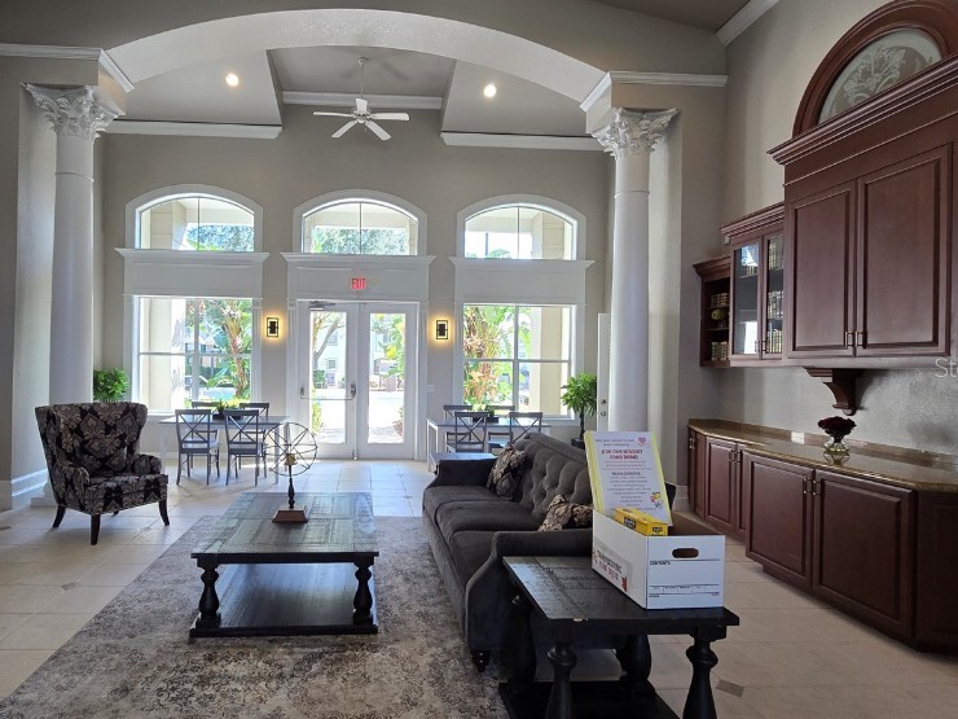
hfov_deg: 86.9
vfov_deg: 71.6
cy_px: 367
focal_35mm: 18
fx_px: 498
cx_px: 394
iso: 80
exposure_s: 1/60
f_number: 2.2
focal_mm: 2.2
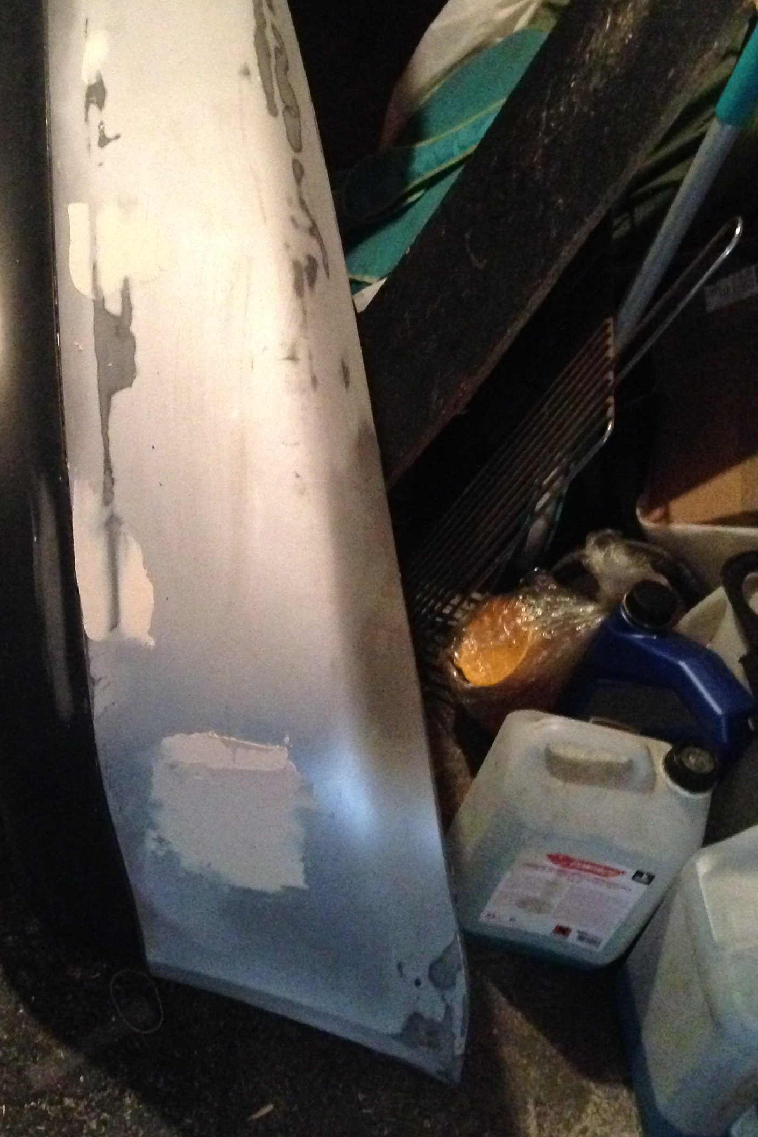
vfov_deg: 37.5
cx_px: 181
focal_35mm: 53
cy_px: 515
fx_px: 1674
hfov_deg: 25.2
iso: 800
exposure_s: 1/15
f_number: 2.4
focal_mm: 4.12
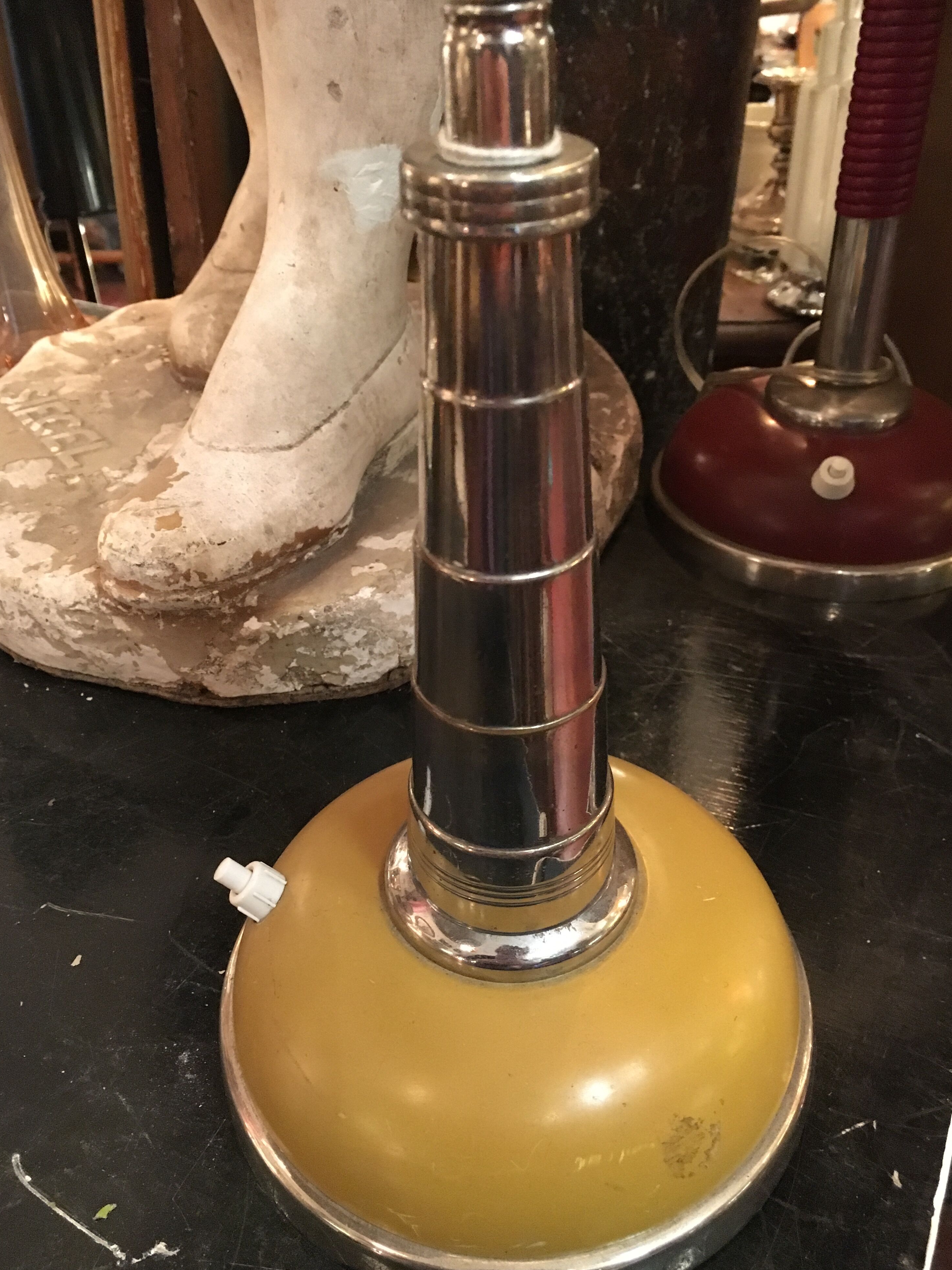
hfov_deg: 46.8
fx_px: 1100
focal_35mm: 30
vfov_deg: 60.0
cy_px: 636
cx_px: 475
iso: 320
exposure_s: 1/17
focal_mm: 4.15
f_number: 2.2
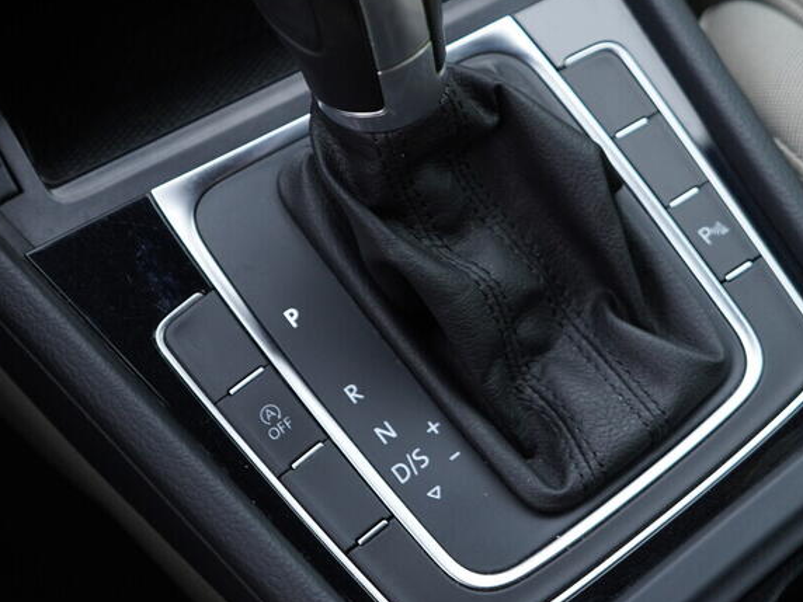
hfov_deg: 31.2
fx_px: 1438
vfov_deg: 23.5
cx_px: 427
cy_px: 179
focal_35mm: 62
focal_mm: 24
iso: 200
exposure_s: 1/40
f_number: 2.8
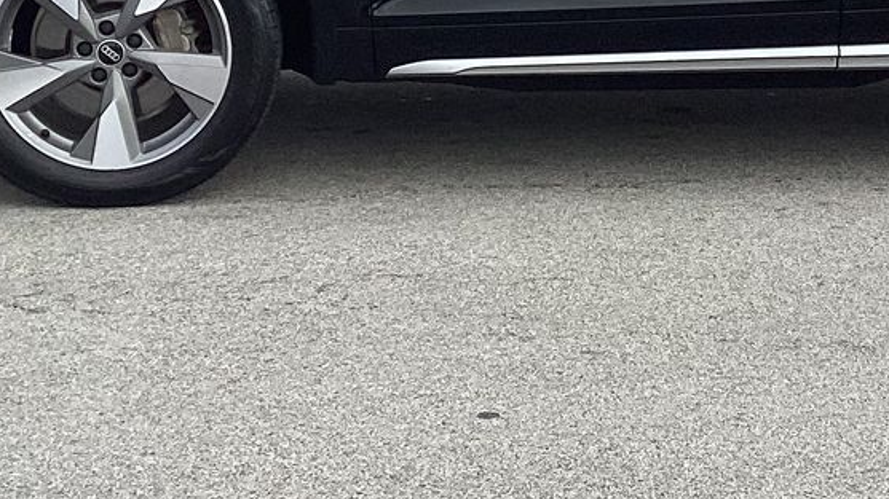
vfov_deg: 12.3
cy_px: -54
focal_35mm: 97
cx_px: 750
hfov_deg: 21.6
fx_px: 2286
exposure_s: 1/936
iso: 25
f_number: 2.4
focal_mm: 3.3
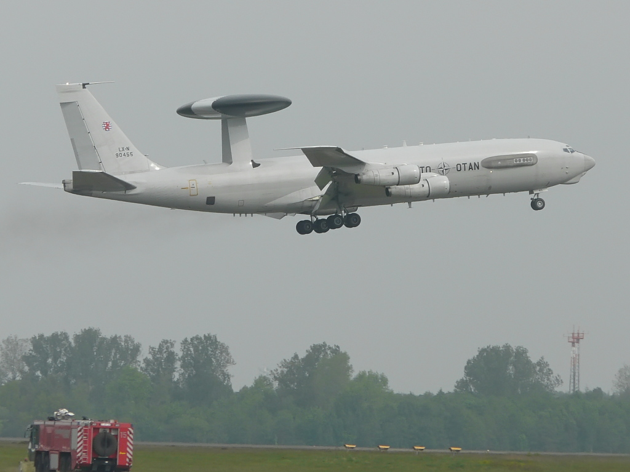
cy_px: 236
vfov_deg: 5.2
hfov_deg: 7.0
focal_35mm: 284
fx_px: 5166
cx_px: 315
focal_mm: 46.7
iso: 100
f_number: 5.6
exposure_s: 1/500
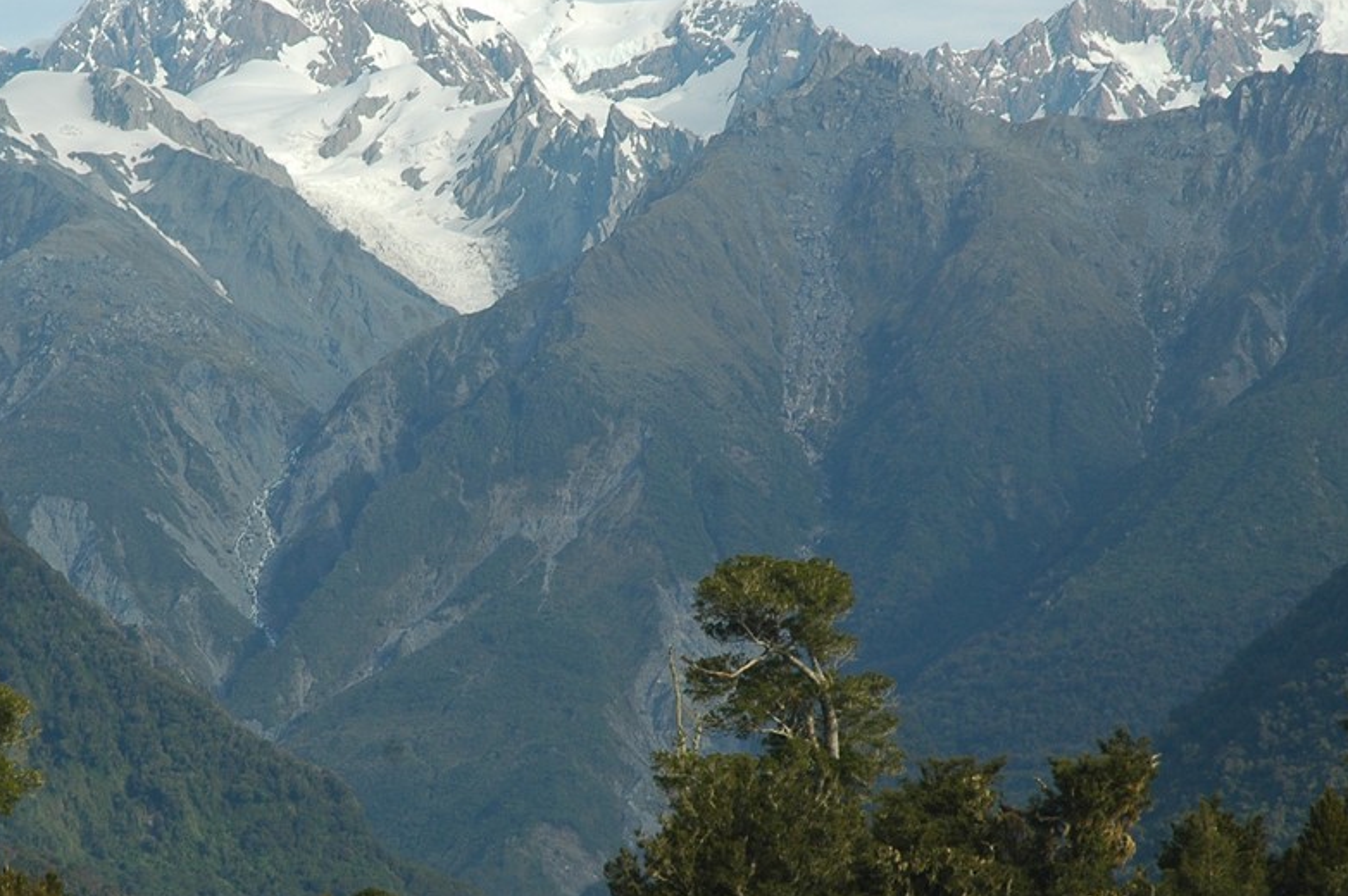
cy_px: 496
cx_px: 455
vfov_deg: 6.8
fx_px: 7557
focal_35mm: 202
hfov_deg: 10.2
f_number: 10
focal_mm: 70
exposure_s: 1/200
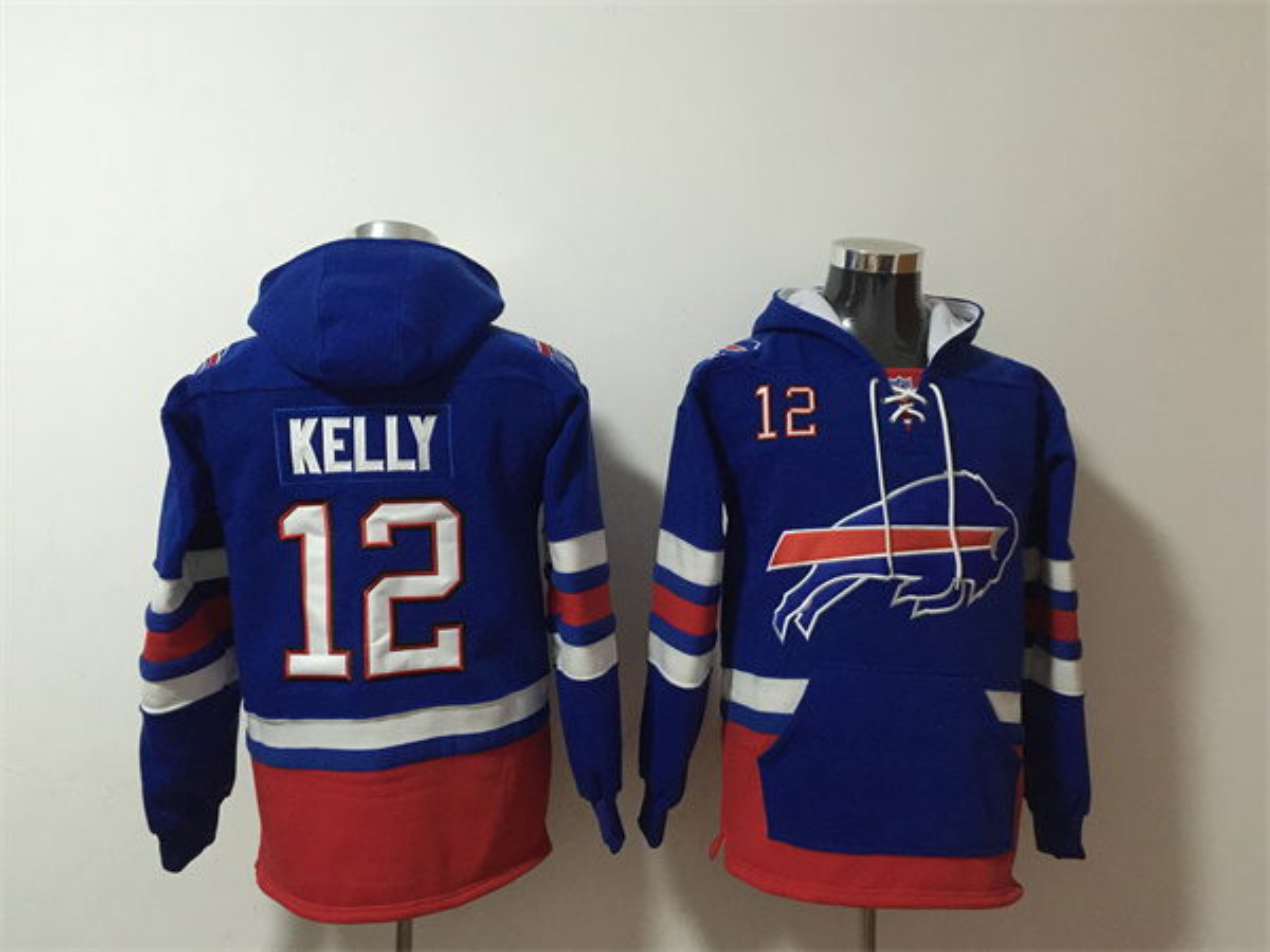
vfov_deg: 48.2
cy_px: 476
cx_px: 635
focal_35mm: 29
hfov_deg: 61.7
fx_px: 1064
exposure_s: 1/8
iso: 200
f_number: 2.2
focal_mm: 4.15
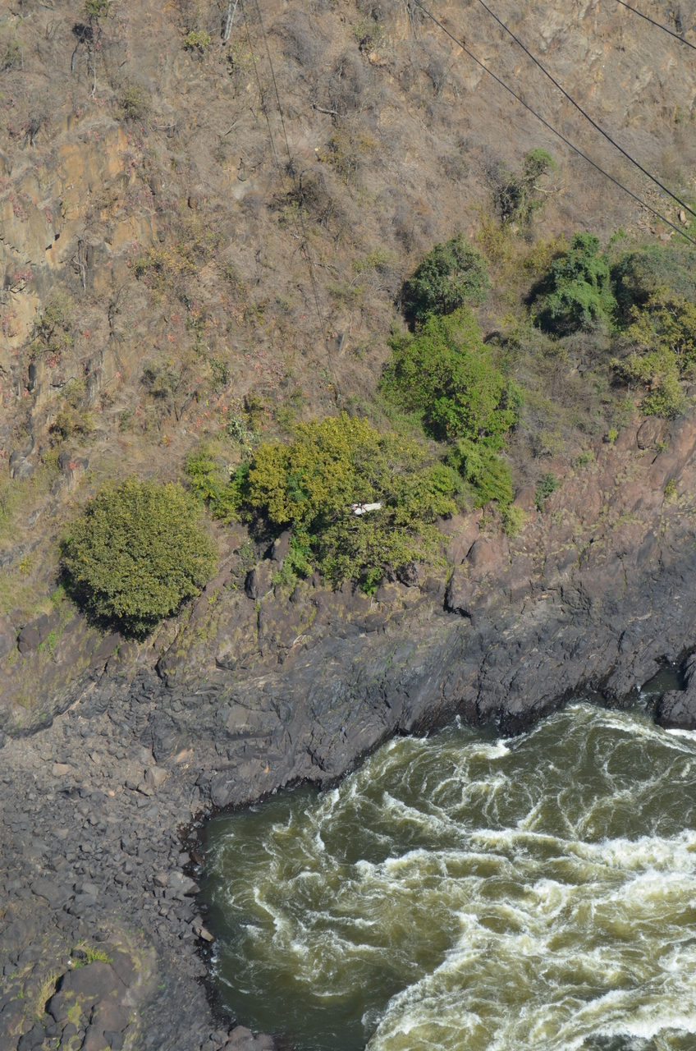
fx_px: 2403
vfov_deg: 24.7
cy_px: 526
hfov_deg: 16.5
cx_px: 348
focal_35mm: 82
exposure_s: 1/250
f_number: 8
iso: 125
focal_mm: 55
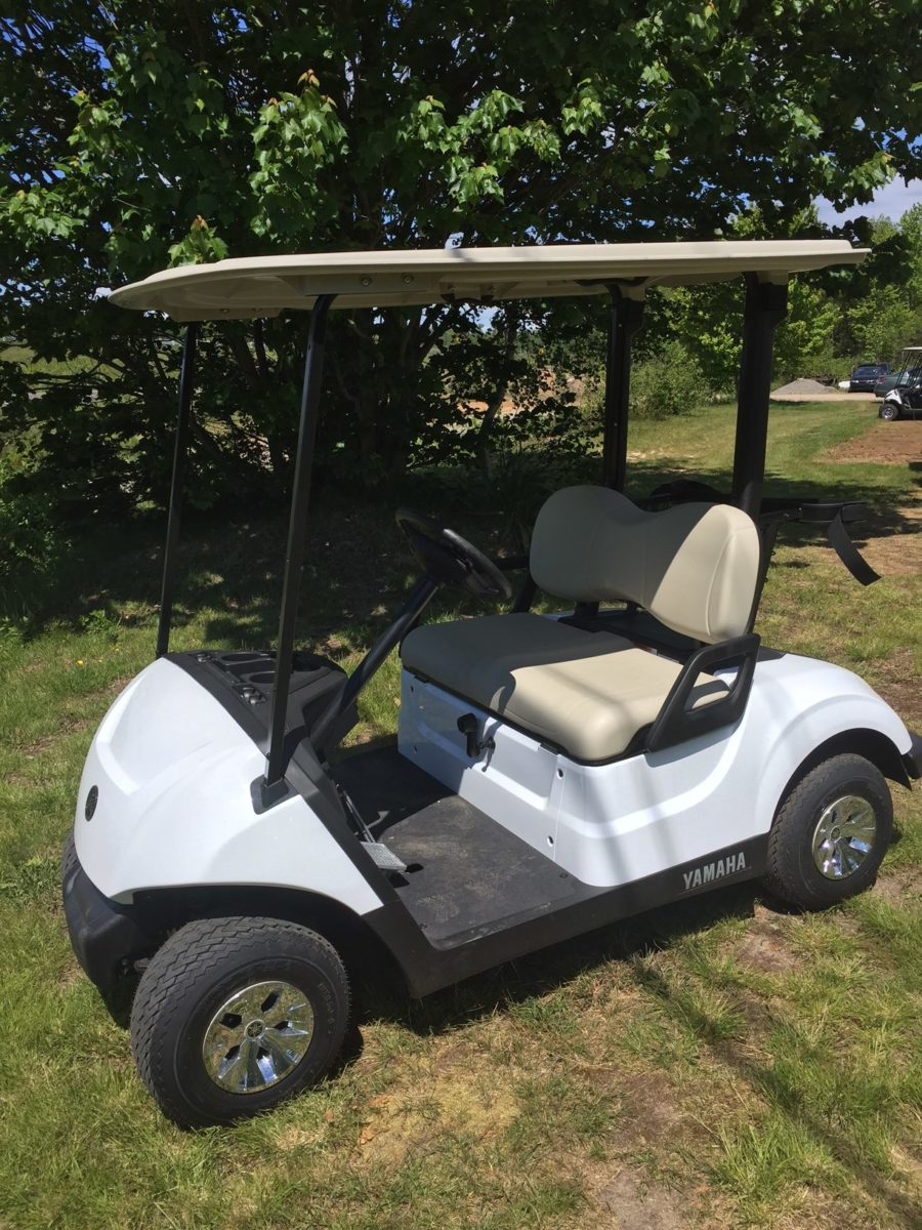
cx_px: 461
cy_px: 615
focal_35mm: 29
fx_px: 1030
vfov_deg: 61.7
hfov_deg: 48.2
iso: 32
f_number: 2.2
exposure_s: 1/2475
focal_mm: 4.15
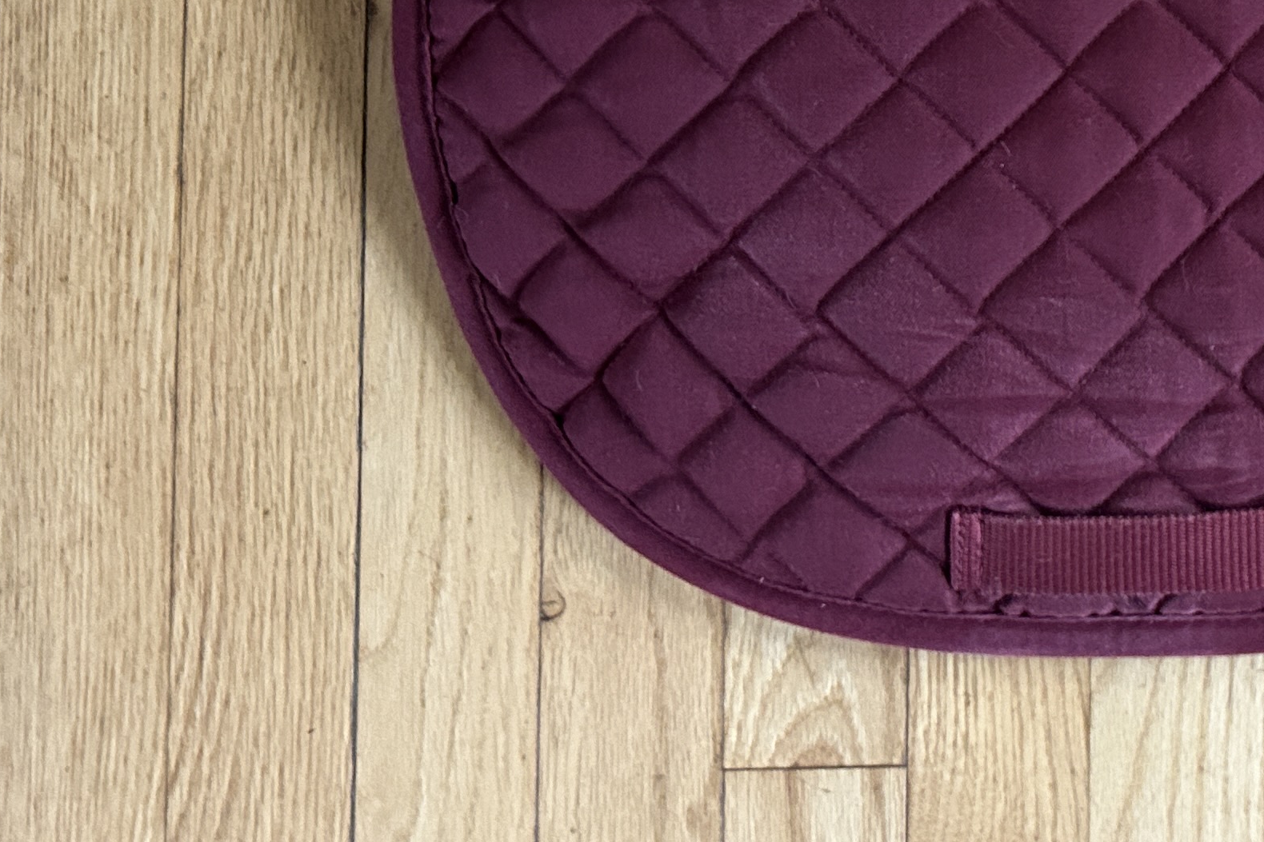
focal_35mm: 69
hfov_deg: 26.9
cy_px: -98
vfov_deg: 18.9
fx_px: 2422
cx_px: 1385
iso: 500
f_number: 1.5
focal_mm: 5.7
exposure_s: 1/60
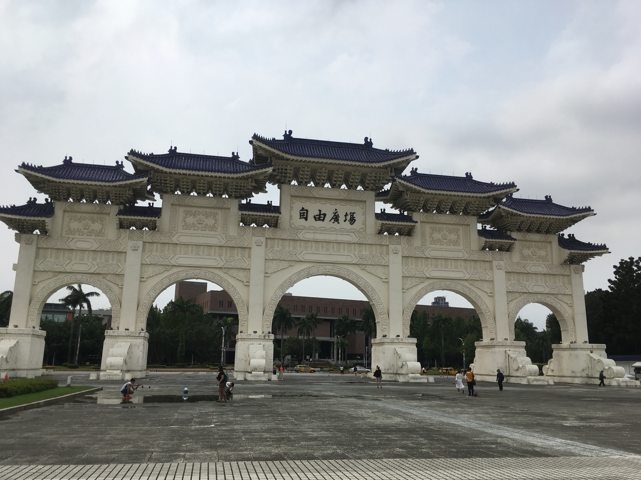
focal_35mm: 29
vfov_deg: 48.2
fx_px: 537
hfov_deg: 61.7
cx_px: 320
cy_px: 240
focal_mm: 4.15
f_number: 2.2
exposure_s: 1/3077
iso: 25
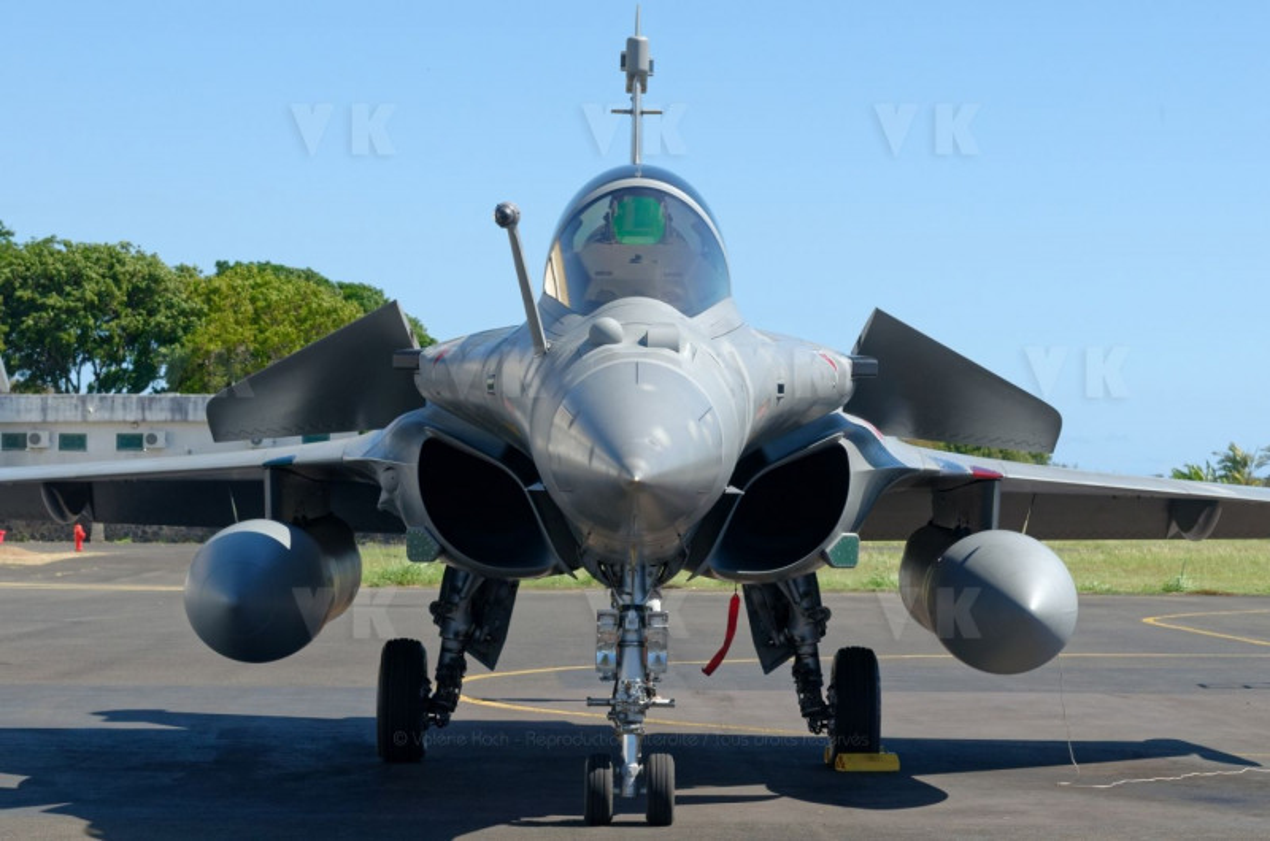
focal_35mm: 105
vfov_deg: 13.0
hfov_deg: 19.5
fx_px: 3697
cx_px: 635
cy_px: 420
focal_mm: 70
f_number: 8
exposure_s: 1/500
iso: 100
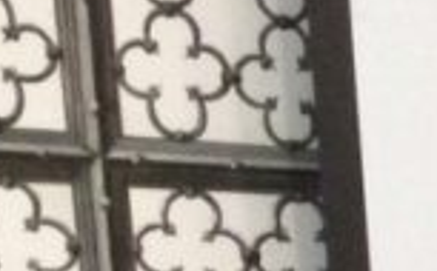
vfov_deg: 5.4
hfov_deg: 8.2
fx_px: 2699
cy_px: 863
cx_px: 1214
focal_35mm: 227
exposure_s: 1/25
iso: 200
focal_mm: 3.3
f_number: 2.4
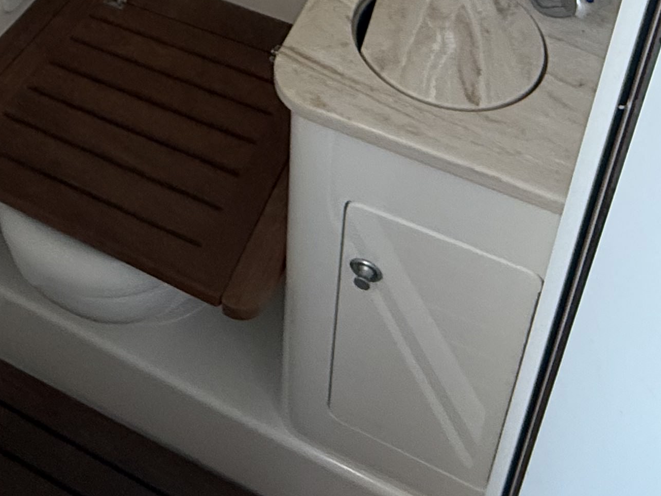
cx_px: 234
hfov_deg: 42.5
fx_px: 840
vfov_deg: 25.7
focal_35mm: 44
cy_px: -224
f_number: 2.2
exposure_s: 1/80
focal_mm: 2.22
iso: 320
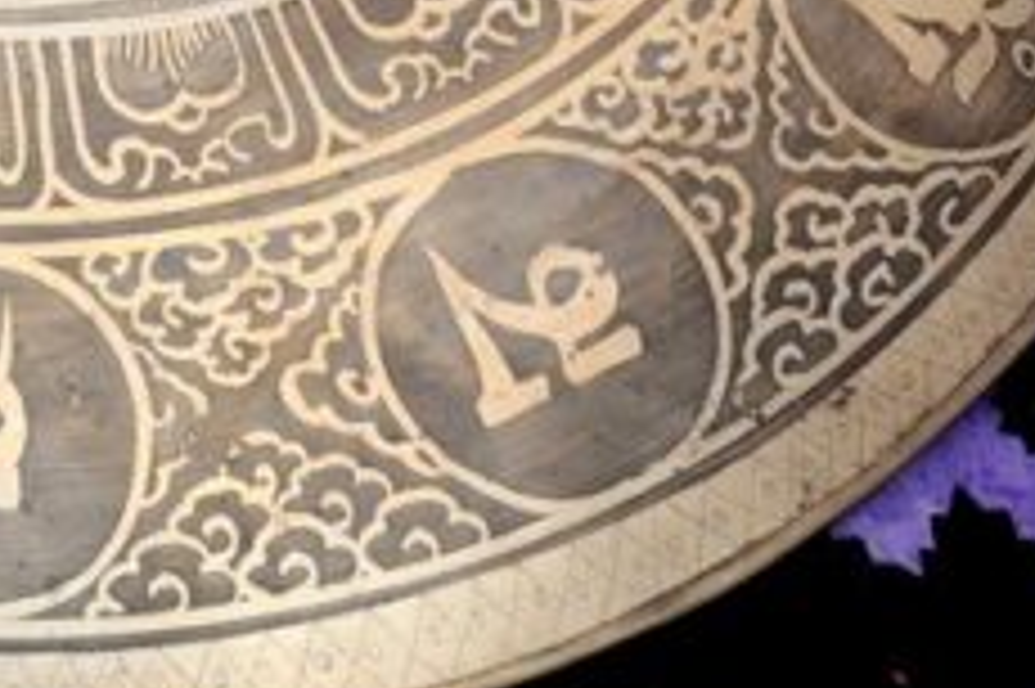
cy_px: -515
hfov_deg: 13.1
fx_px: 4223
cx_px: -558
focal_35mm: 147
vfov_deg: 9.0
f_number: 8
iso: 200
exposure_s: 1/100
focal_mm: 22
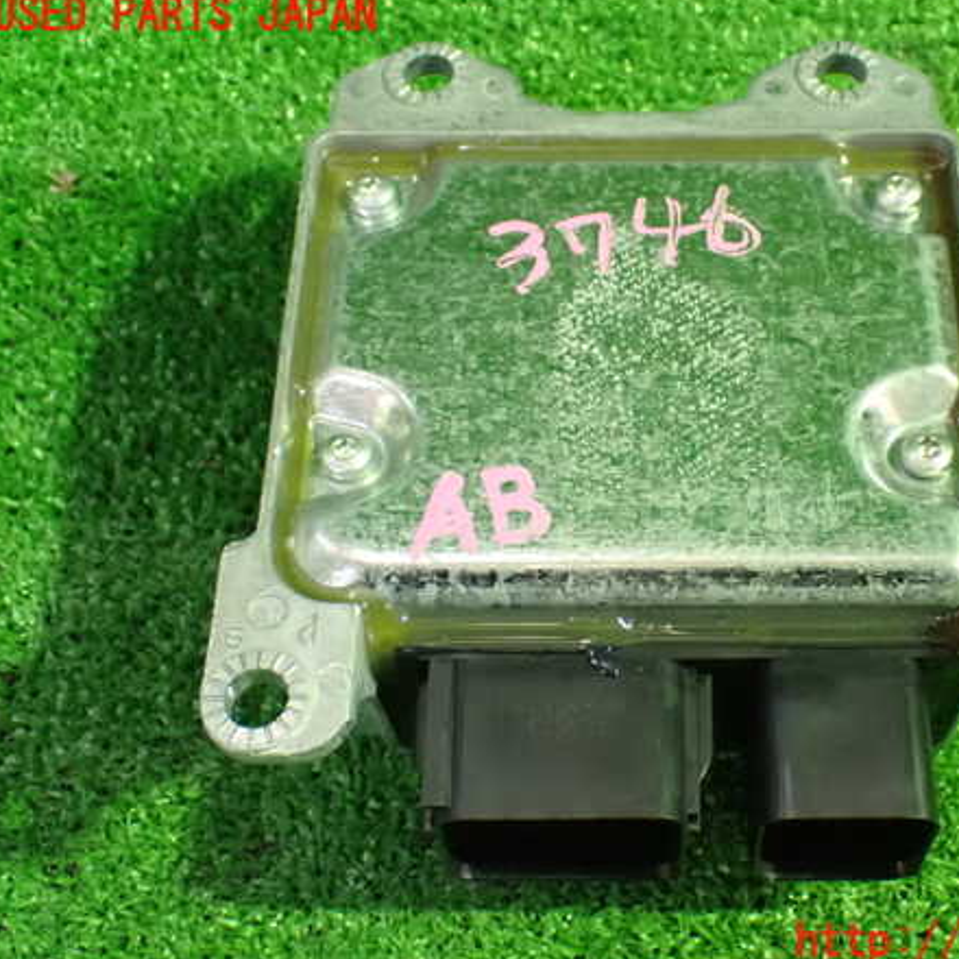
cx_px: 634
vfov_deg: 32.2
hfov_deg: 32.0
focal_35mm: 53
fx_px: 1661
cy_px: 480
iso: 1600
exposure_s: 1/40
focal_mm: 7.84
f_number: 2.9
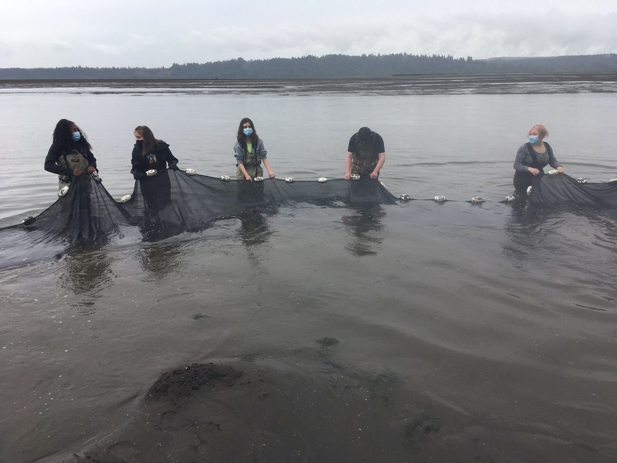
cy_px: 232
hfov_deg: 61.7
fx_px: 517
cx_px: 308
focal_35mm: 29
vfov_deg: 48.2
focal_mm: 4.15
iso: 25
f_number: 2.2
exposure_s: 1/569
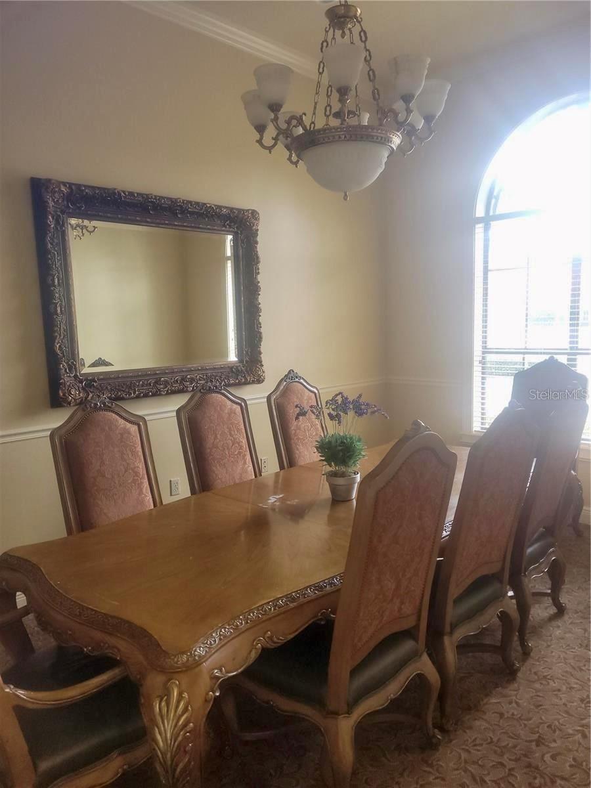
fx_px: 592
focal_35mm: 26
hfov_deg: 53.1
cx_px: 296
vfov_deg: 67.3
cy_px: 394
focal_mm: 5.4
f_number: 1.8
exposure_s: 1/60
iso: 64
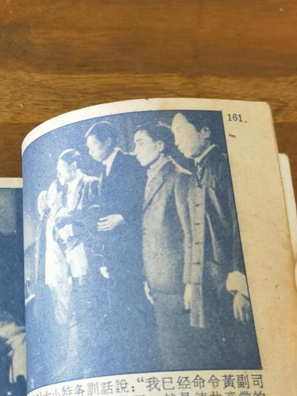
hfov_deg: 19.0
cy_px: 74
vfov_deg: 25.2
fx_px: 869
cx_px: 20
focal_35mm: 76
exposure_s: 1/120
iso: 200
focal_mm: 6.67
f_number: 1.9
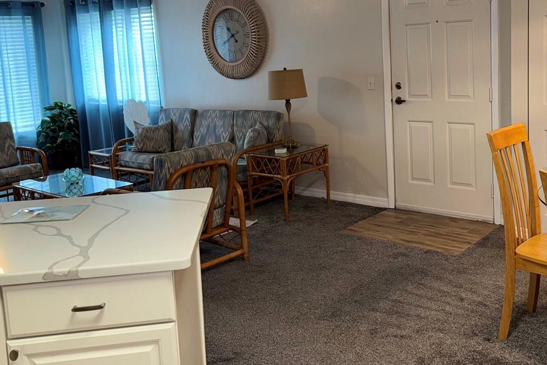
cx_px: 355
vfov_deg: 33.0
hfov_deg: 47.8
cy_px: 112
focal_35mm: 40
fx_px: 608
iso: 80
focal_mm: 6.76
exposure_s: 1/23
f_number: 1.78
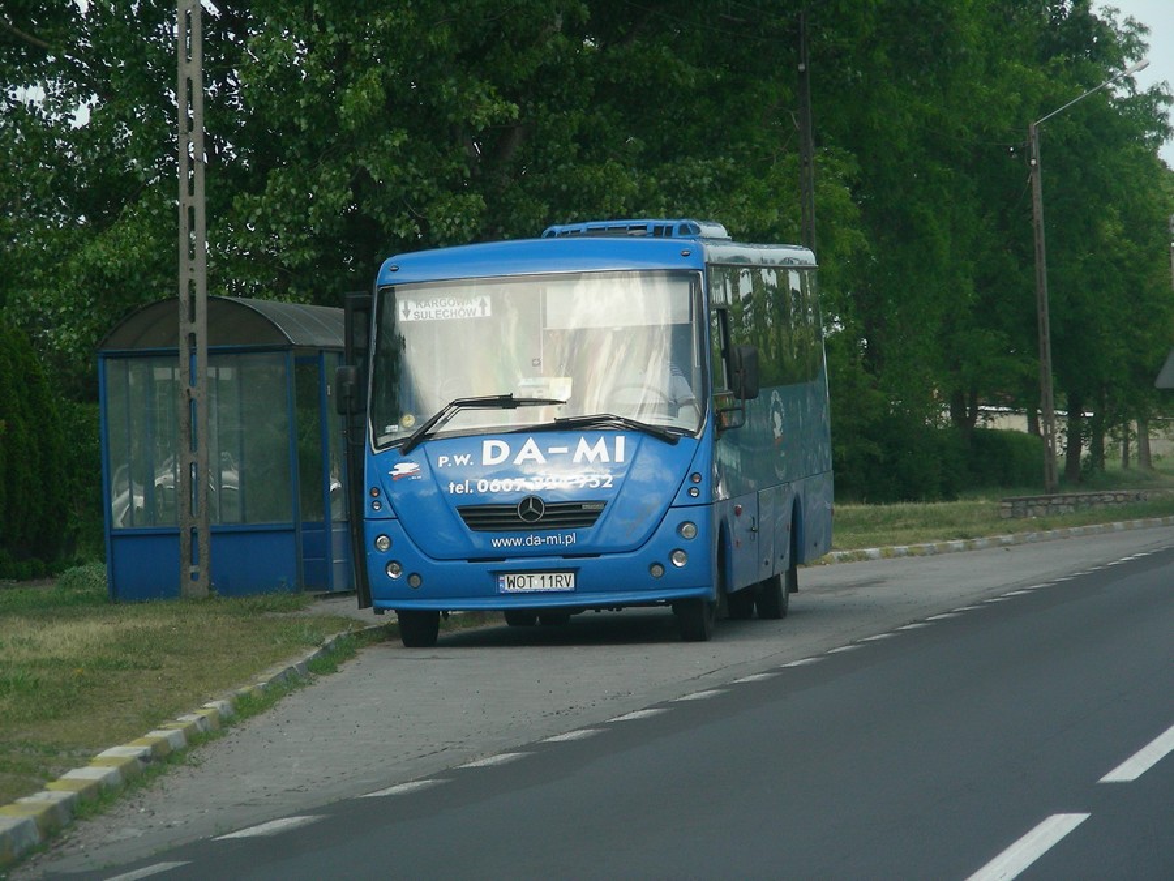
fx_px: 5833
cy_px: 440
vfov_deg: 8.6
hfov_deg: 11.5
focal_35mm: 172
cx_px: 587
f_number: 3.5
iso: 50
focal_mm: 28.7
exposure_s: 1/378
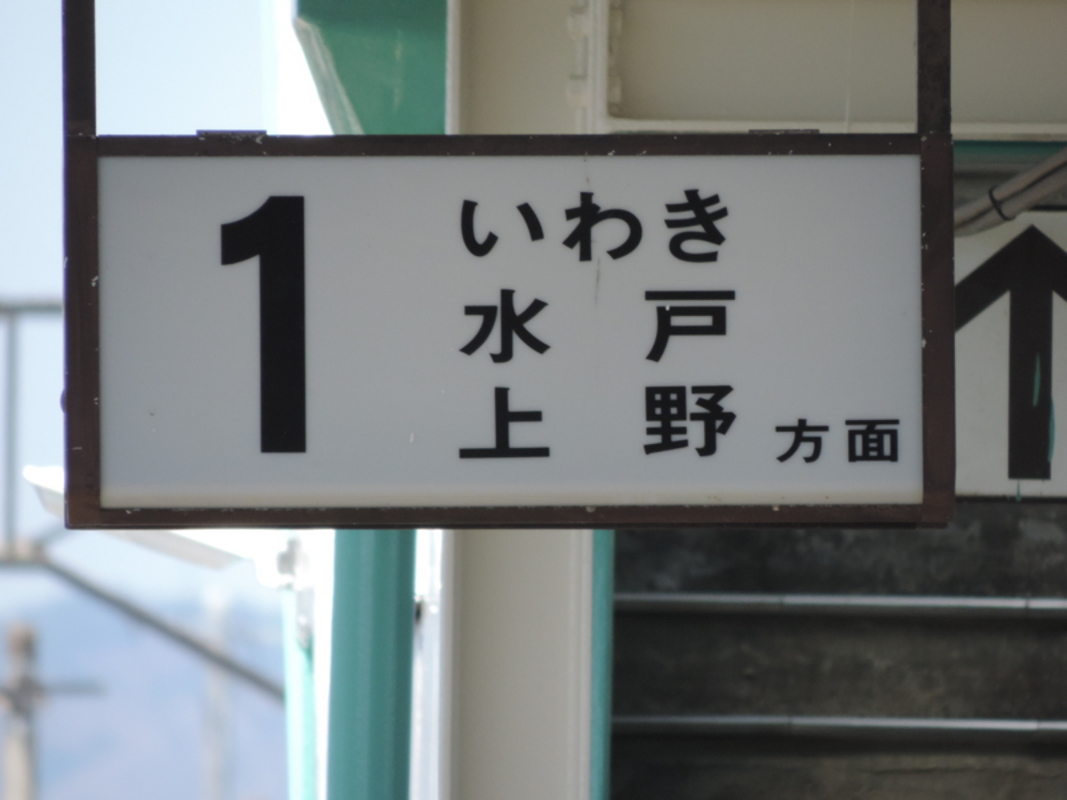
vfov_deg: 1.5
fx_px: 30824
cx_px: 534
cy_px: 400
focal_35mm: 1000
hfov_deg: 2.0
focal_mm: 180
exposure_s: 1/500
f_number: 5.9
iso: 360
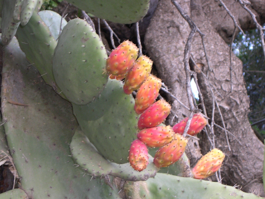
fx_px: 873
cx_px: 132
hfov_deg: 17.3
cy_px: 100
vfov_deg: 13.0
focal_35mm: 114
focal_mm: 24
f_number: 4.9
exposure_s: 1/30
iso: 125
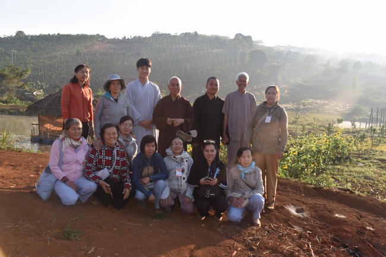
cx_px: 193
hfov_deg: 50.7
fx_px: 408
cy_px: 128
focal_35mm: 38
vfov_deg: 35.1
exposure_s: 1/160
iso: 100
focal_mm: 38
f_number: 5.6
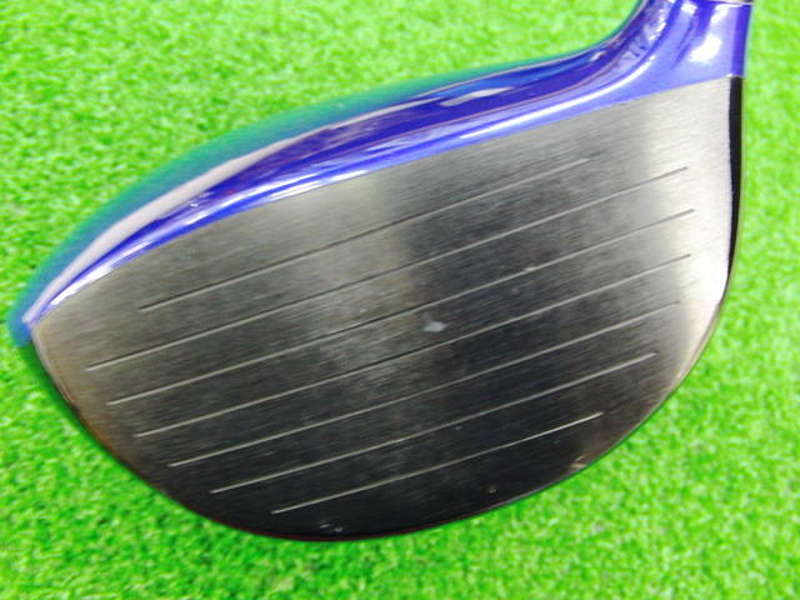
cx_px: 400
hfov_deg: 50.1
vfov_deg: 38.7
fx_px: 855
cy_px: 300
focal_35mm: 37
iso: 400
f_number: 3.6
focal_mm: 6.42
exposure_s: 1/8
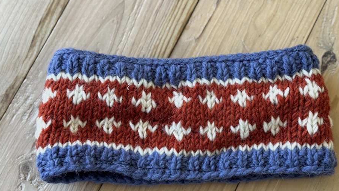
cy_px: 97
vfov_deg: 20.7
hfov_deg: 36.0
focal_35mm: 58
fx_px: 521
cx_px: 183
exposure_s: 1/121
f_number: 1.78
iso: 64
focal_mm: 6.76
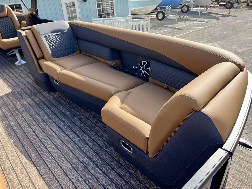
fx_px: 189
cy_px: 94
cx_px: 126
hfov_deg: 67.3
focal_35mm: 26
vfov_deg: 53.1
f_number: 1.6
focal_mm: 5.1
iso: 50
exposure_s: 1/1238
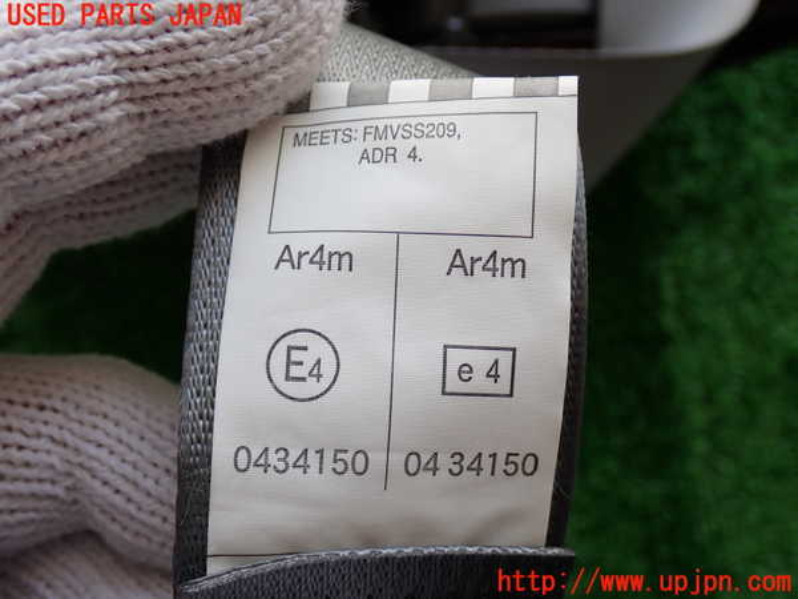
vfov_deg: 32.9
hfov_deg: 42.9
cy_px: 300
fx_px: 1014
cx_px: 399
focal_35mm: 44
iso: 100
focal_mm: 7.84
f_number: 2.9
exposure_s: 1/80
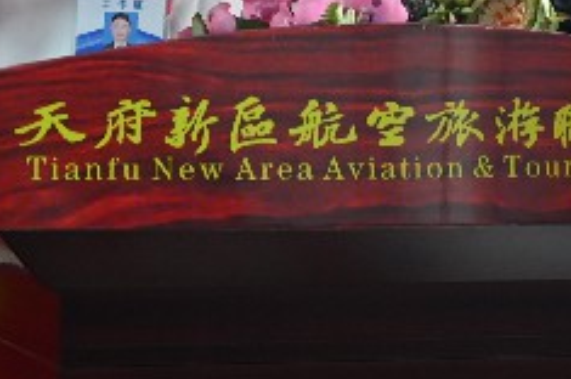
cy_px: -119
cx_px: 347
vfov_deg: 5.7
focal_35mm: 238
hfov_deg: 8.7
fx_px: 3770
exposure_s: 1/60
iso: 2000
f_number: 4
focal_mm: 70
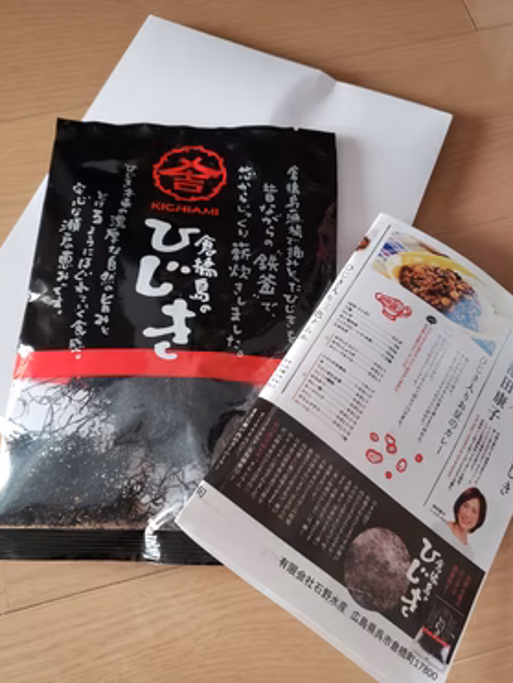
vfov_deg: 63.4
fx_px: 552
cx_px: 252
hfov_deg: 49.8
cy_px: 330
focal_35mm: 28
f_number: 1.5
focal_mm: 4.3
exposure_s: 1/14
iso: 250
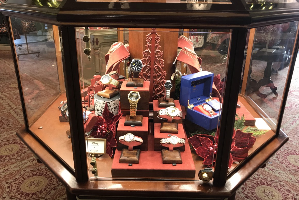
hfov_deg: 61.9
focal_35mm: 30
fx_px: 249
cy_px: 100
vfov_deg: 43.6
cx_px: 151
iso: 40
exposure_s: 1/17
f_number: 1.8
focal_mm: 3.99
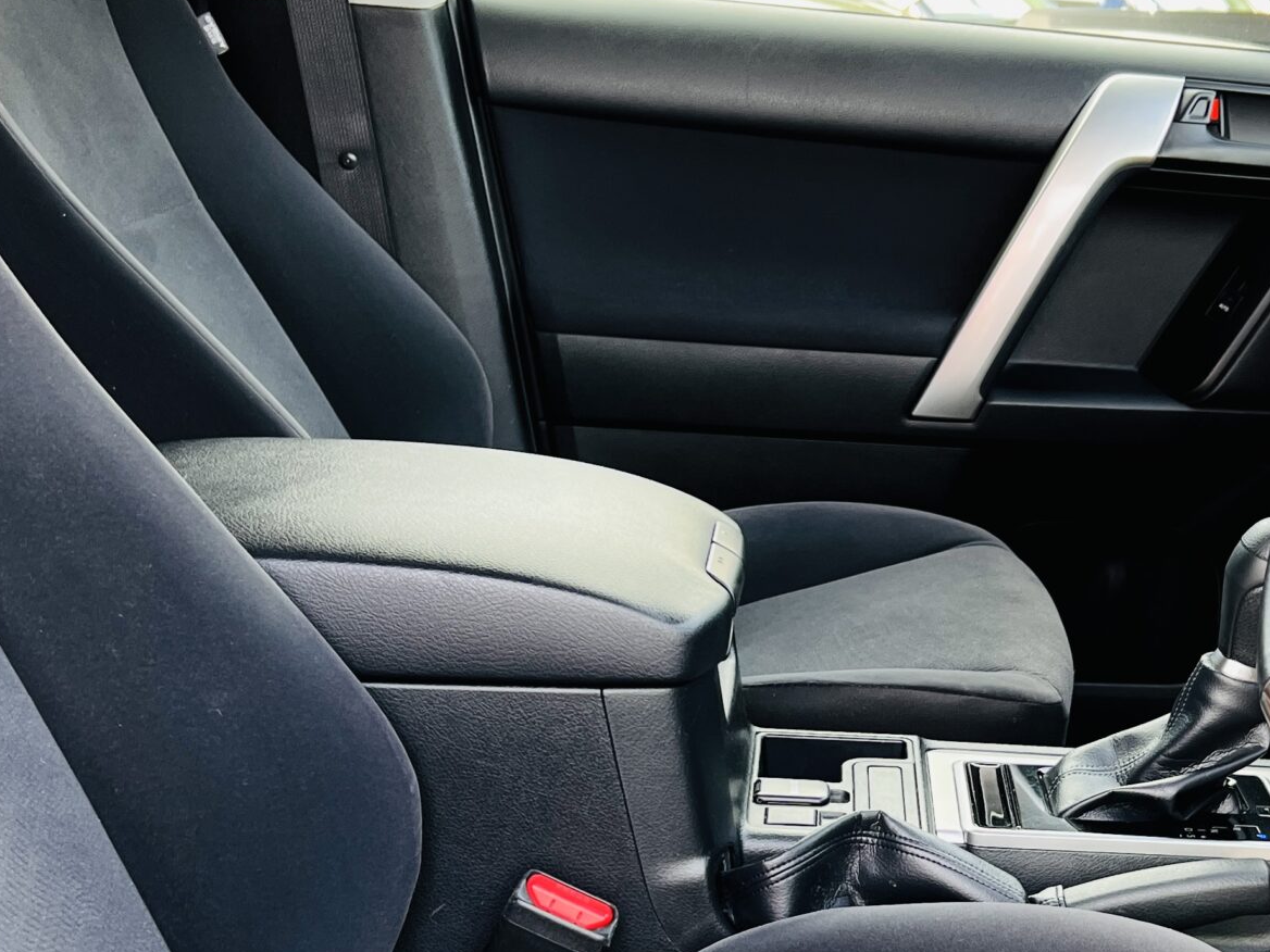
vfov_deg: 25.1
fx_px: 2091
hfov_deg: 33.2
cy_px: 810
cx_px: 944
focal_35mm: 57
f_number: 1.5
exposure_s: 1/121
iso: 64
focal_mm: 5.7
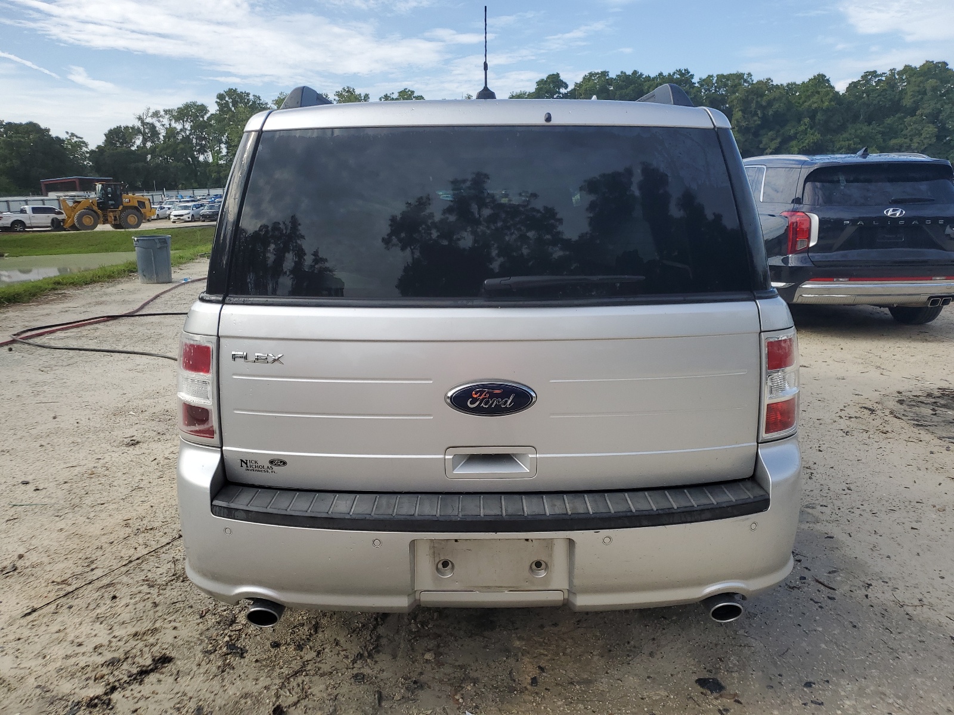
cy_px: 358
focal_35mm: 26
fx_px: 717
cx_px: 477
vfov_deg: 53.1
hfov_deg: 67.3
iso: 50
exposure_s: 1/1667
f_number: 1.5
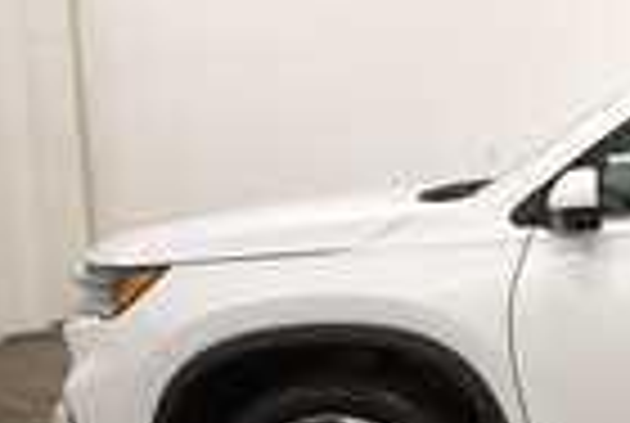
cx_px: 891
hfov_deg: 22.5
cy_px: 304
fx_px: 1350
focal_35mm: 77
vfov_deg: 17.7
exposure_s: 1/250
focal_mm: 18
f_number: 5.3
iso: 640
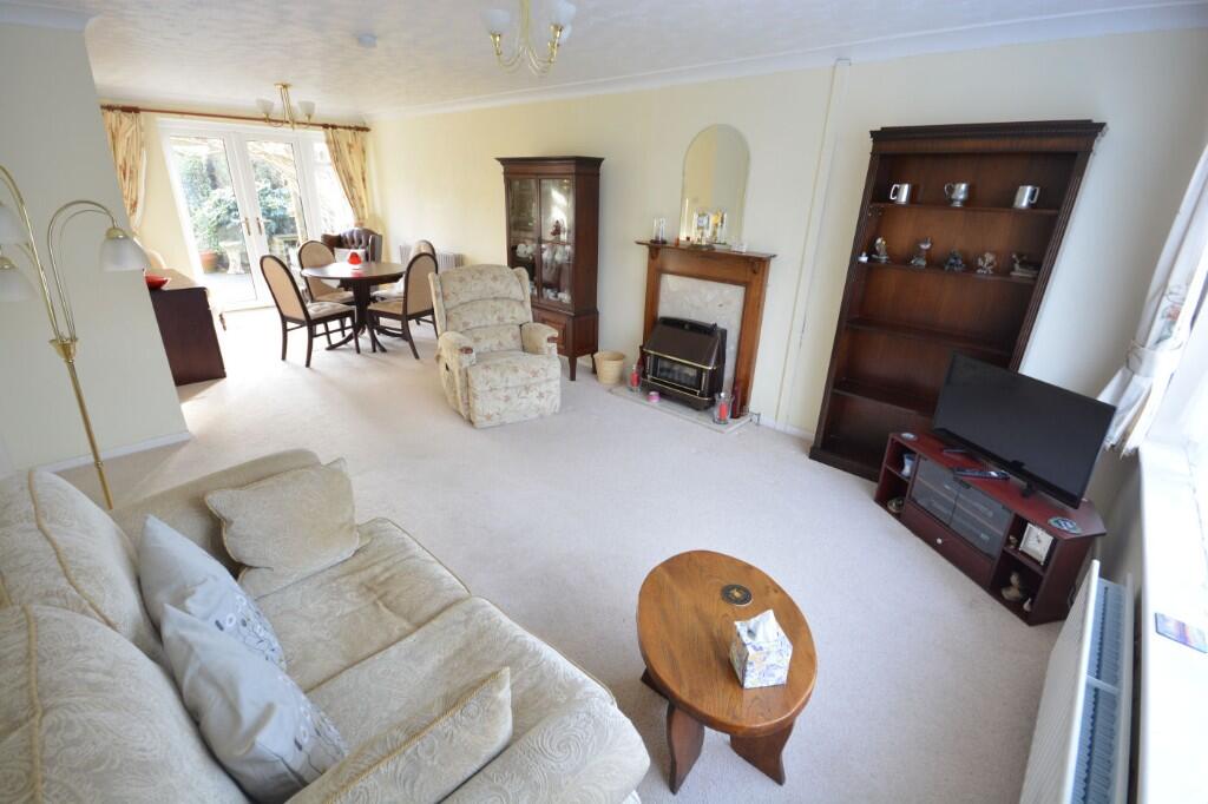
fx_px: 503
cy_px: 402
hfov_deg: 100.4
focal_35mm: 15
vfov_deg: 77.3
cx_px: 604
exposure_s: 1/8
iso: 400
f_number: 8
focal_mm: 10
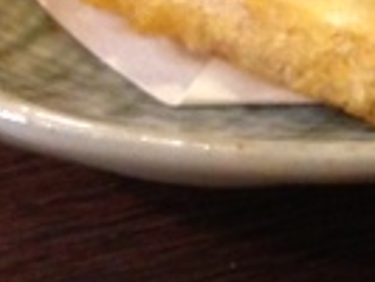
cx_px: 874
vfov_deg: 9.3
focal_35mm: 159
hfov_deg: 10.7
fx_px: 1724
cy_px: 25
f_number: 2.4
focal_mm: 4.13
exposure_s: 1/15
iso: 400
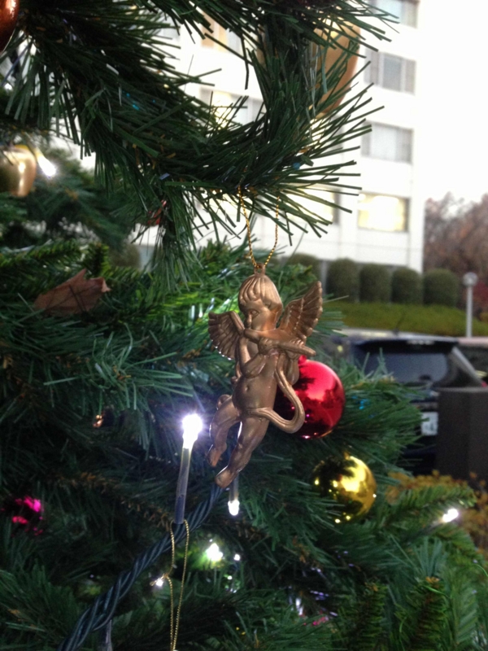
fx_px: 620
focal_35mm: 33
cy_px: 326
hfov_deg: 42.9
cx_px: 244
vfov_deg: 55.4
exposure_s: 1/20
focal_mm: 4.13
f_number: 2.4
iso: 250
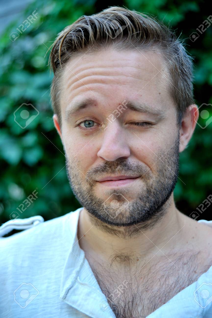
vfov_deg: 23.9
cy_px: 159
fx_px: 752
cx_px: 106
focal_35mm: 85
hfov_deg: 16.1
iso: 200
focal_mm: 85
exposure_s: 1/125
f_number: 4
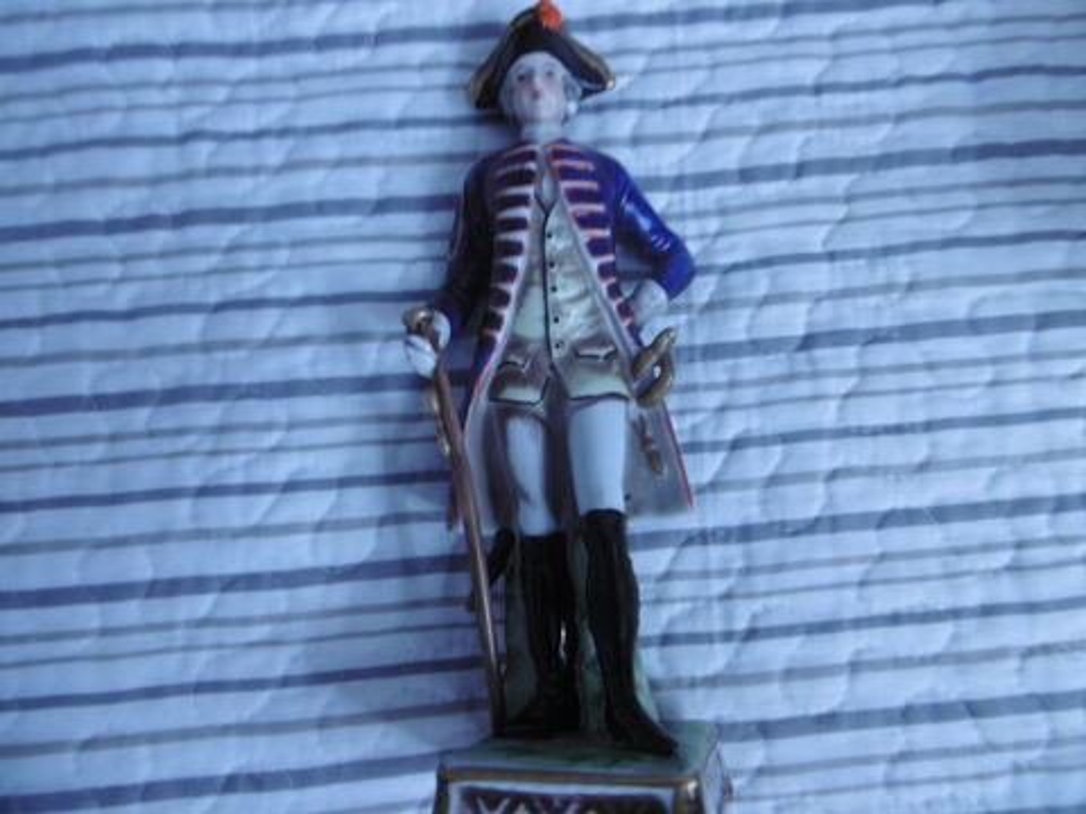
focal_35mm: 24
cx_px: 543
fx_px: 753
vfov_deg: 56.8
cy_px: 407
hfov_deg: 71.6
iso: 200
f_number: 3.1
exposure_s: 1/4
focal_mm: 4.3
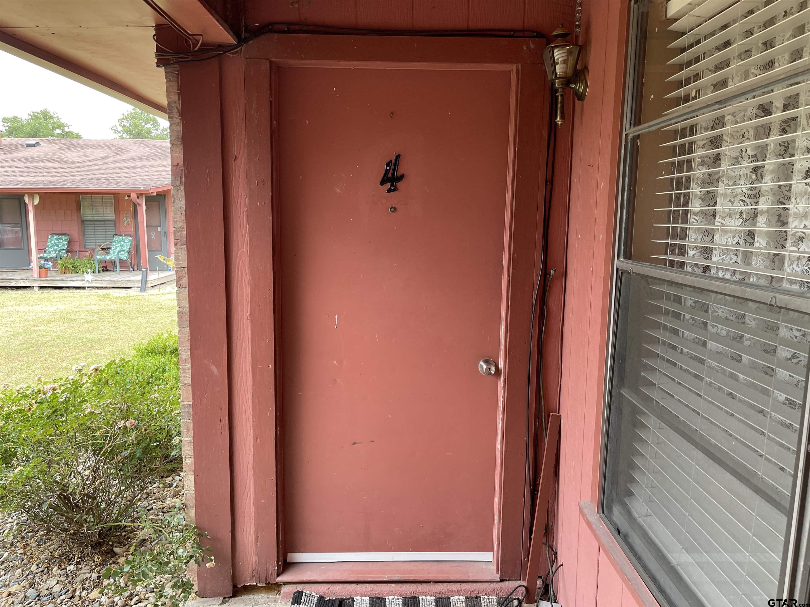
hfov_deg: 67.3
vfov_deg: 53.1
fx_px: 608
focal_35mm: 26
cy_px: 304
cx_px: 405
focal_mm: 5.1
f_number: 1.6
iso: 100
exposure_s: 1/121
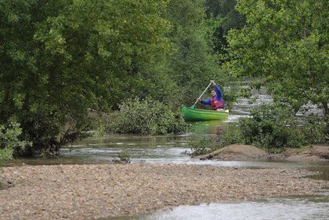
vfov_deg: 6.9
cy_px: 110
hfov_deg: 10.3
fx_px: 1828
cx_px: 164
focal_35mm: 200
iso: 800
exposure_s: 1/400
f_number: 7.1
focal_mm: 200
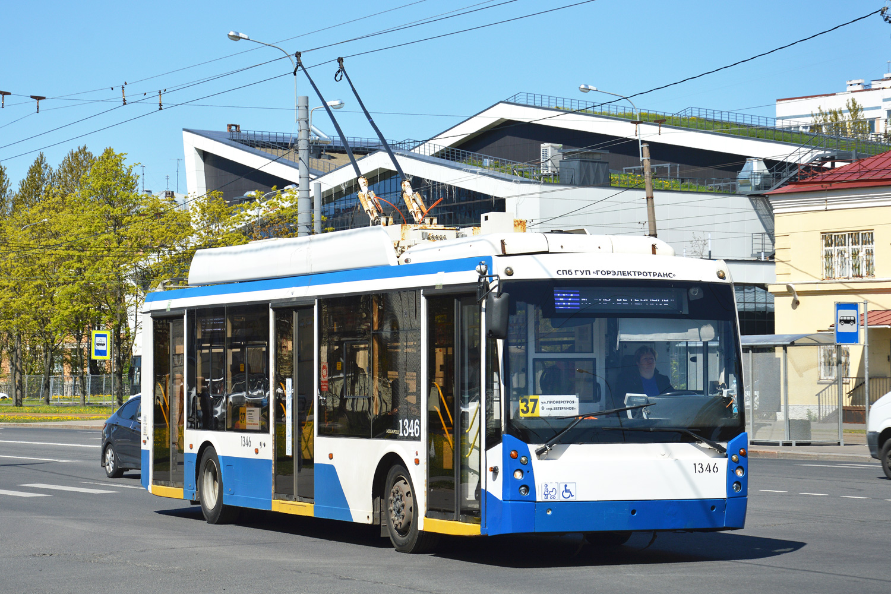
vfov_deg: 13.0
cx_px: 446
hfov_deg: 19.5
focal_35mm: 105
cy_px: 297
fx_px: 2599
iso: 100
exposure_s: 1/640
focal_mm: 70
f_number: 7.1
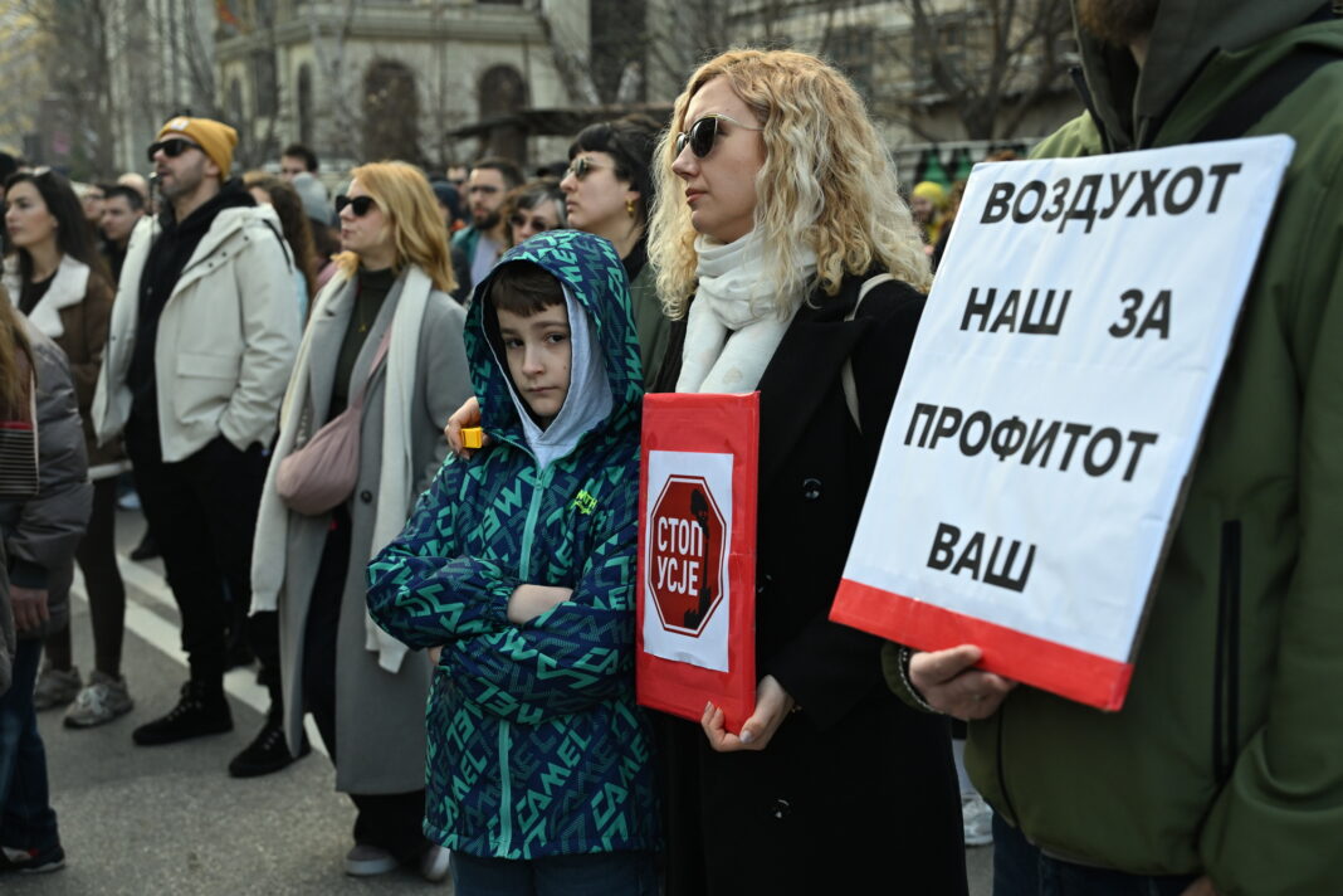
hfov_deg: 42.7
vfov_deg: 29.2
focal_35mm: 46
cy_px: 448
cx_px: 672
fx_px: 1716
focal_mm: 46
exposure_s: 1/1600
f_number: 4
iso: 800
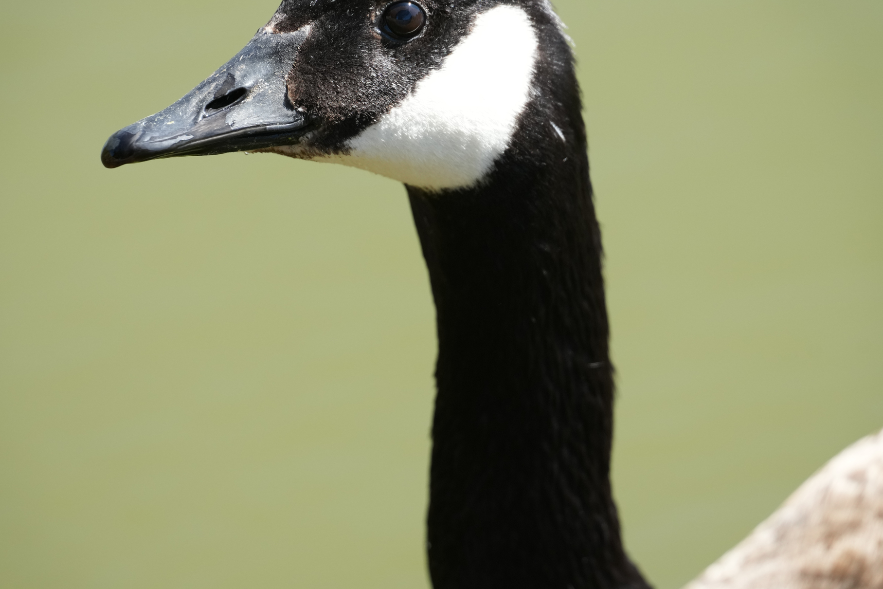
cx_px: 422
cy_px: 279
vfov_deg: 1.9
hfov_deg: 2.9
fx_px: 17511
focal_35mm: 714
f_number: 5.6
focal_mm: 600
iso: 1250
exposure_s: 1/1250
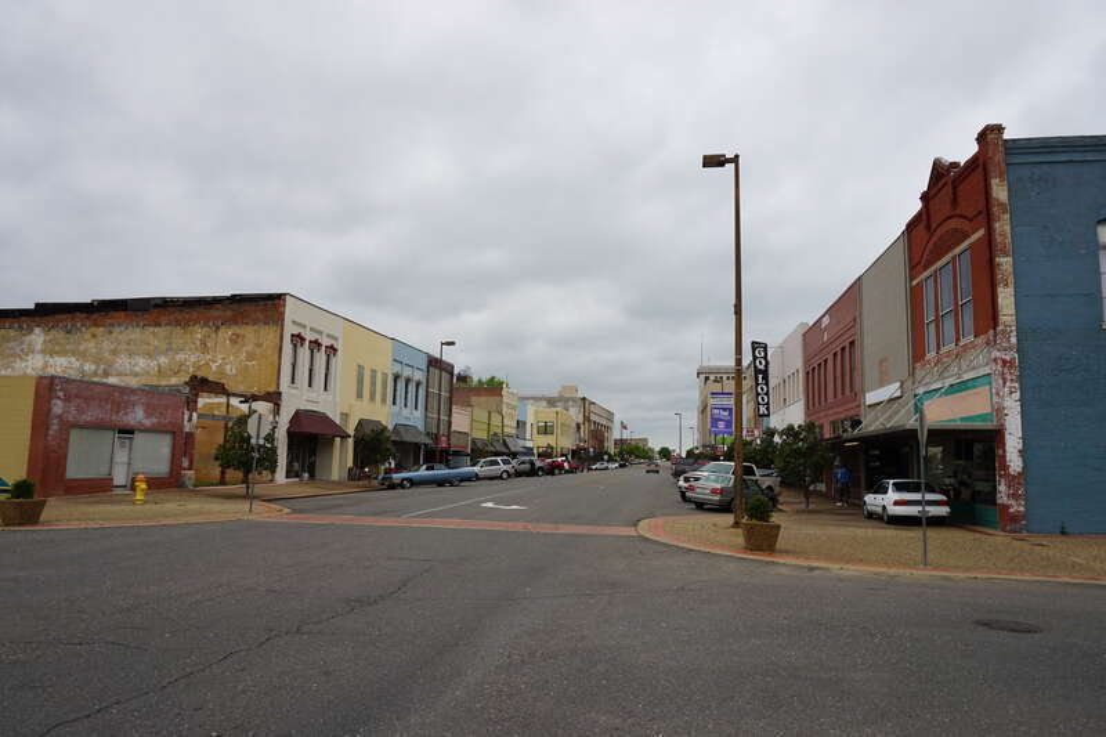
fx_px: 737
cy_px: 368
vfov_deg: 53.1
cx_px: 553
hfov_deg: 73.8
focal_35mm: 24
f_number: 9
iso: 100
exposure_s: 1/100
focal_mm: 16
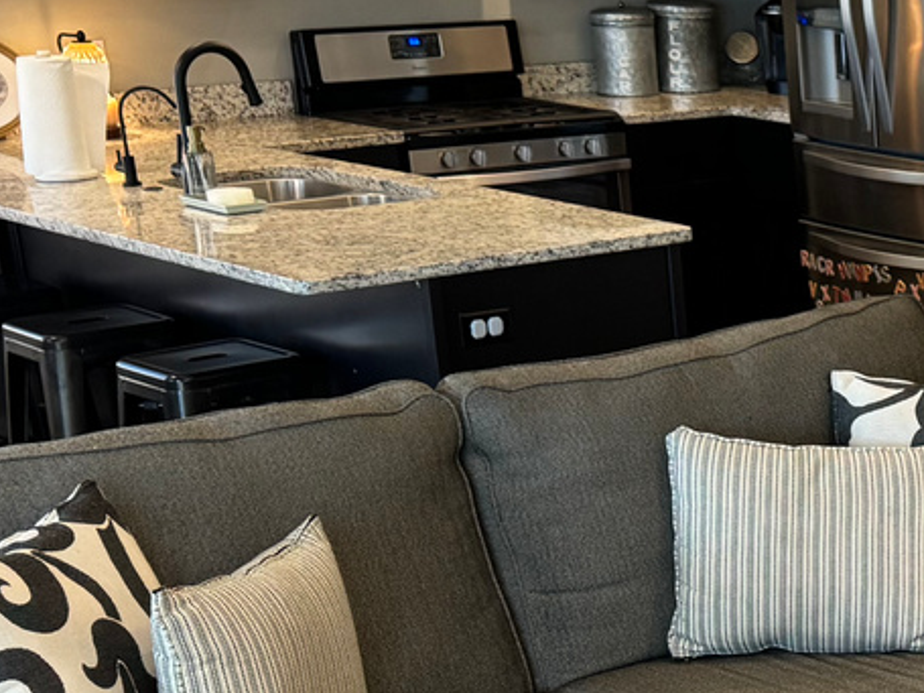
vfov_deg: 17.8
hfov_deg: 21.4
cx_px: 1263
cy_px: 660
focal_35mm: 81
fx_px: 2162
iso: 200
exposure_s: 1/60
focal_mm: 6.76
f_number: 1.78
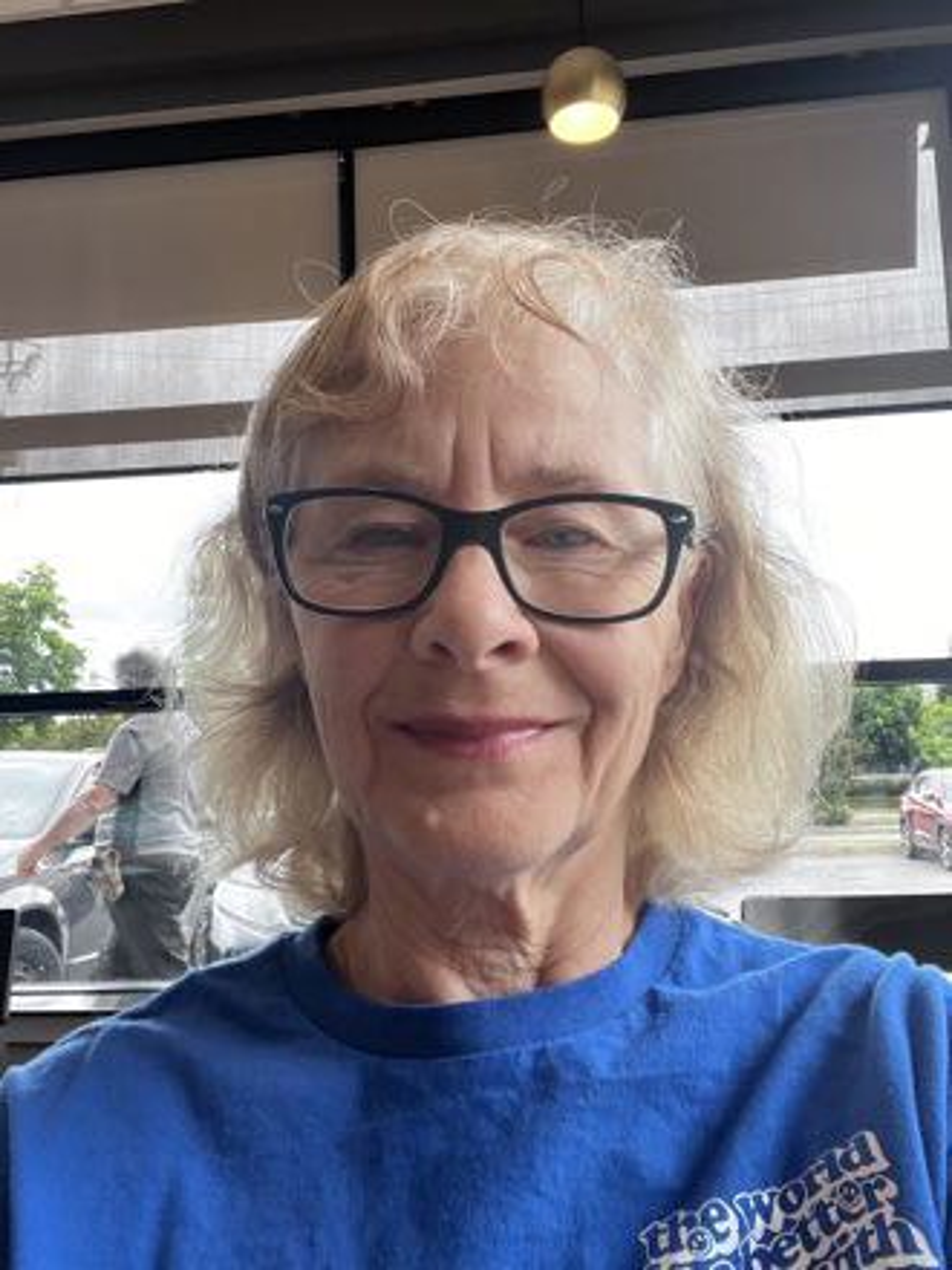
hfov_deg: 46.8
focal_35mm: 30
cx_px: 476
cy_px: 635
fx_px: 1100
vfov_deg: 60.0
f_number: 2.2
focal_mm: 2.71
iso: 80
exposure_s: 1/120
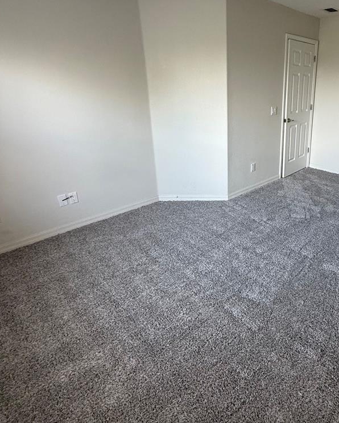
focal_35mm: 22
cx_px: 251
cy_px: 176
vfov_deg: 74.5
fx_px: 276
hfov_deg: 60.0
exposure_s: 1/99
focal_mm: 2.22
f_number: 2.2
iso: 160
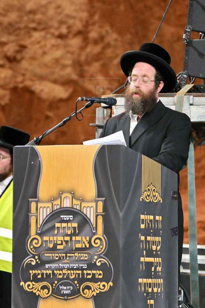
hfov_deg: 7.3
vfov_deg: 11.0
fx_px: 1598
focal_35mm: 187
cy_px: 154
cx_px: 102
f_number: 2.8
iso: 800
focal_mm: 125
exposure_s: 1/200
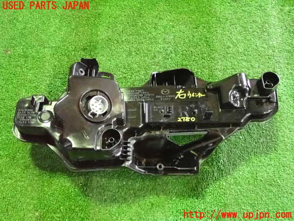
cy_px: 110
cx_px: 147
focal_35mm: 36
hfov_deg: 51.4
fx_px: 306
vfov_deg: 39.7
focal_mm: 6.37
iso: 6400
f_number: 2.5
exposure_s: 1/160
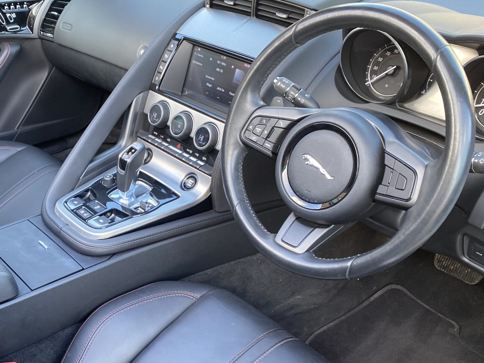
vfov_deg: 34.6
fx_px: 573
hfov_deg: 44.7
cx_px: 142
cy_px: 261
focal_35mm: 41
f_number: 1.8
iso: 125
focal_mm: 4.25
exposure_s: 1/121
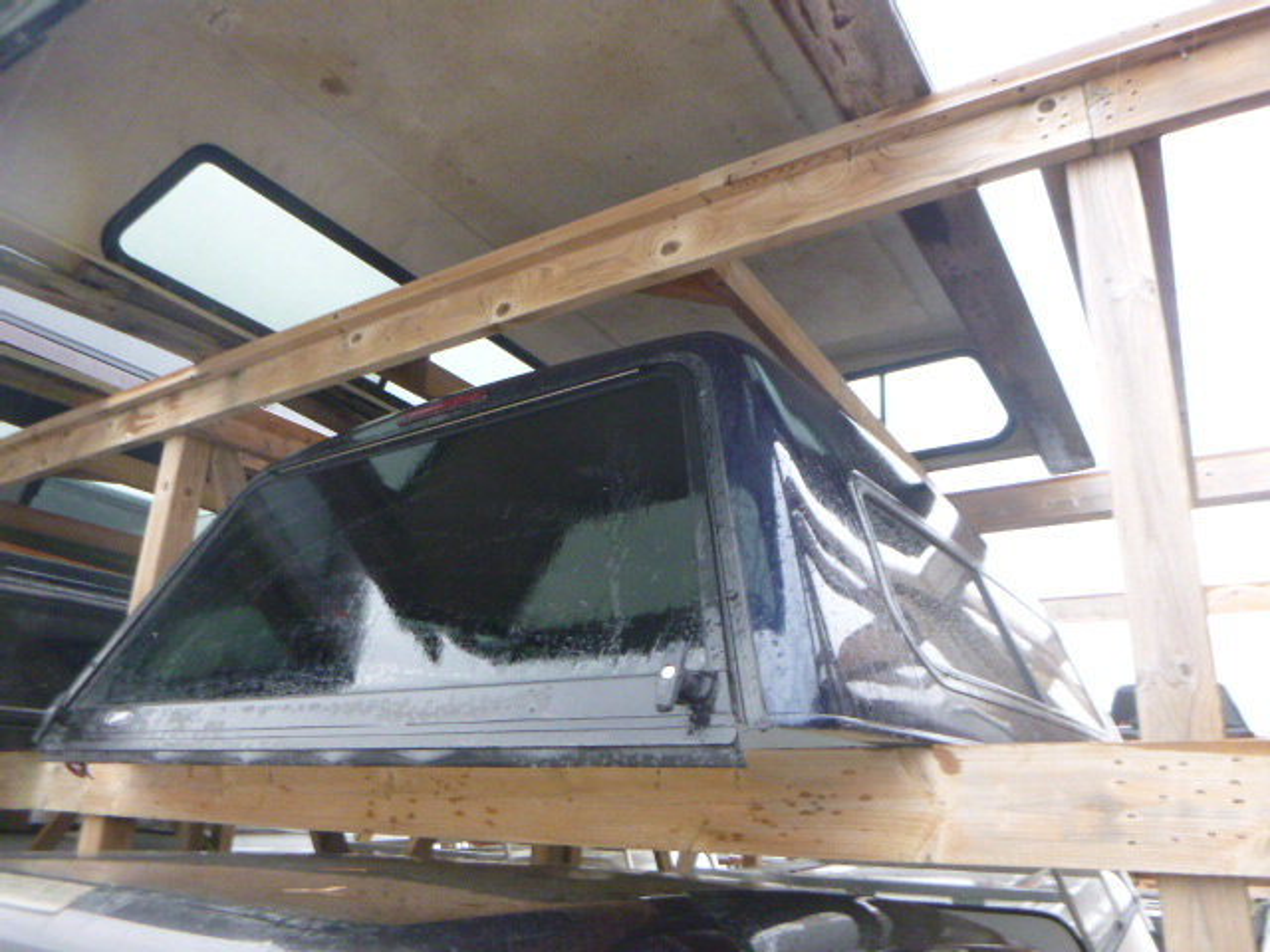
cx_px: 635
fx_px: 917
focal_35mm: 25
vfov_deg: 54.9
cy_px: 476
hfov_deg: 69.4
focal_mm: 4.5
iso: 400
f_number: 3.9
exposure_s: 1/40
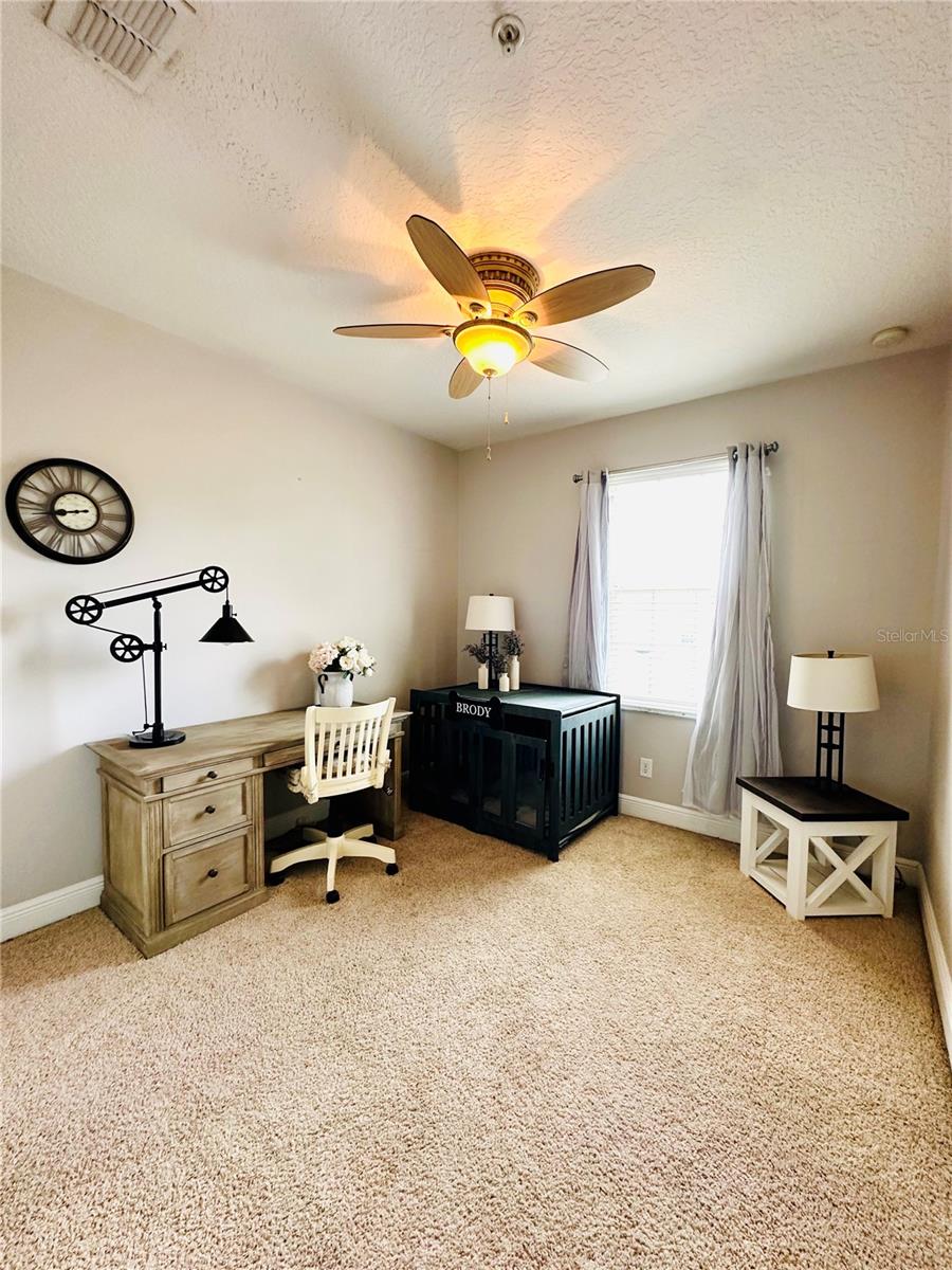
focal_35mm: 14
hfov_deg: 85.7
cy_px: 635
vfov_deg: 102.1
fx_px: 513
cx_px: 476
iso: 250
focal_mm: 2.22
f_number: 2.2
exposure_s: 1/120
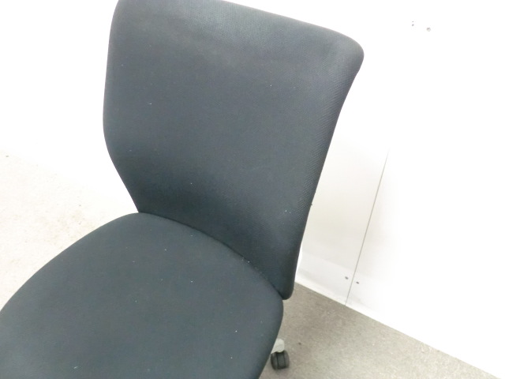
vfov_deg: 44.2
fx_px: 467
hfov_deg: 56.8
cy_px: 190
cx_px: 252
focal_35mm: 32
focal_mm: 5.8
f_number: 3.5
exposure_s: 1/10
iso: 800
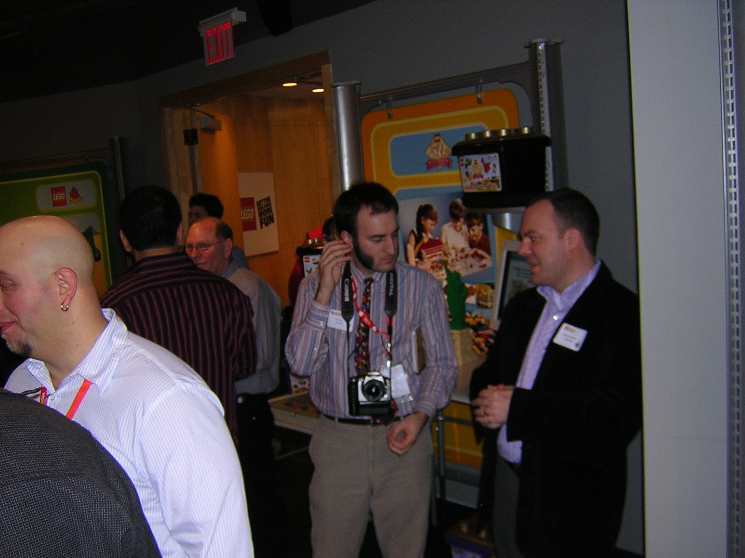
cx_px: 372
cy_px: 279
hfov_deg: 51.4
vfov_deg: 39.7
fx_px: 775
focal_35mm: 36
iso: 125
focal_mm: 4.7
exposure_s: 1/60.1
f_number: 2.6
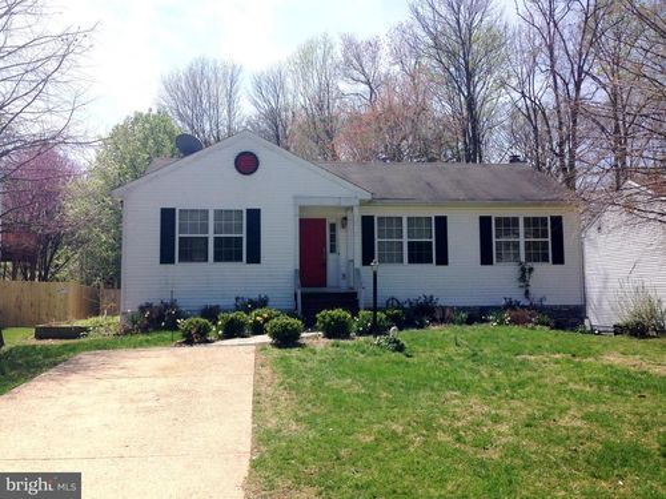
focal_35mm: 33
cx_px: 333
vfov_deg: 42.9
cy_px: 250
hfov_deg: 55.4
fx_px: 635
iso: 50
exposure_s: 1/1642
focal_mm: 4.12
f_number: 2.4
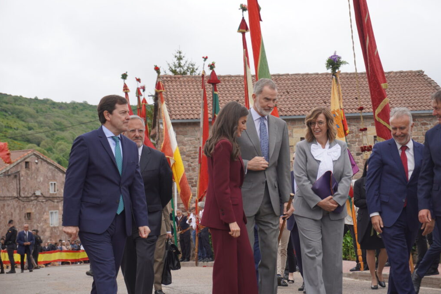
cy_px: 147
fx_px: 931
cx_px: 222
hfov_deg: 26.7
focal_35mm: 76
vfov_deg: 17.9
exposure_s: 1/160
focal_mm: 50
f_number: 5.6
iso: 100
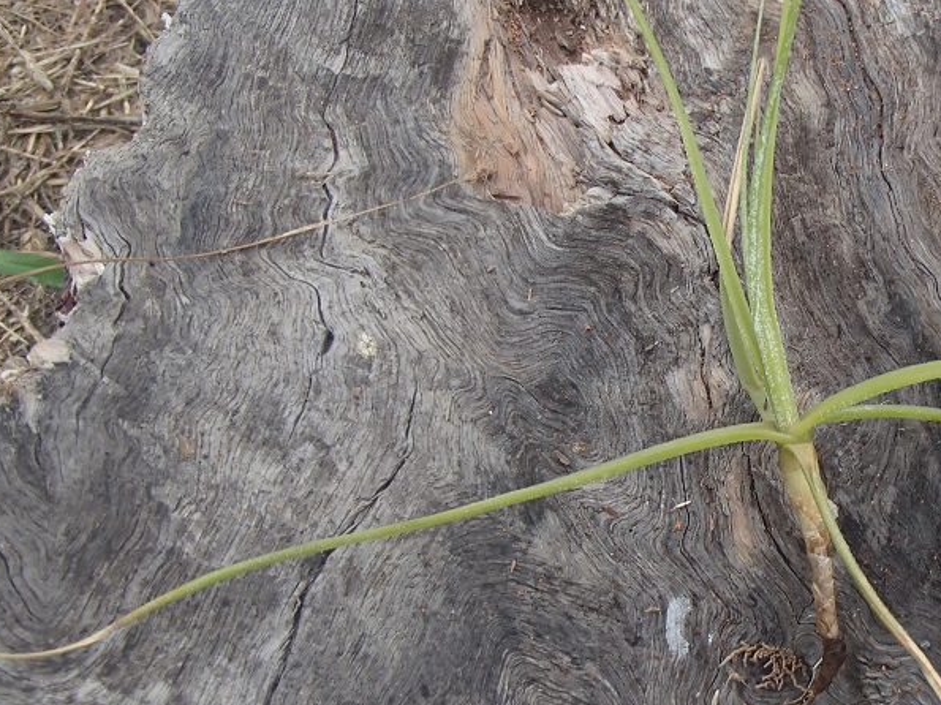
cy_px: 402
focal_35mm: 62
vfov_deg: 23.6
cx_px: 789
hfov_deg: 30.2
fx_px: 1685
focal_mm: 6.45
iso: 100
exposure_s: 1/80
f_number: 4.5
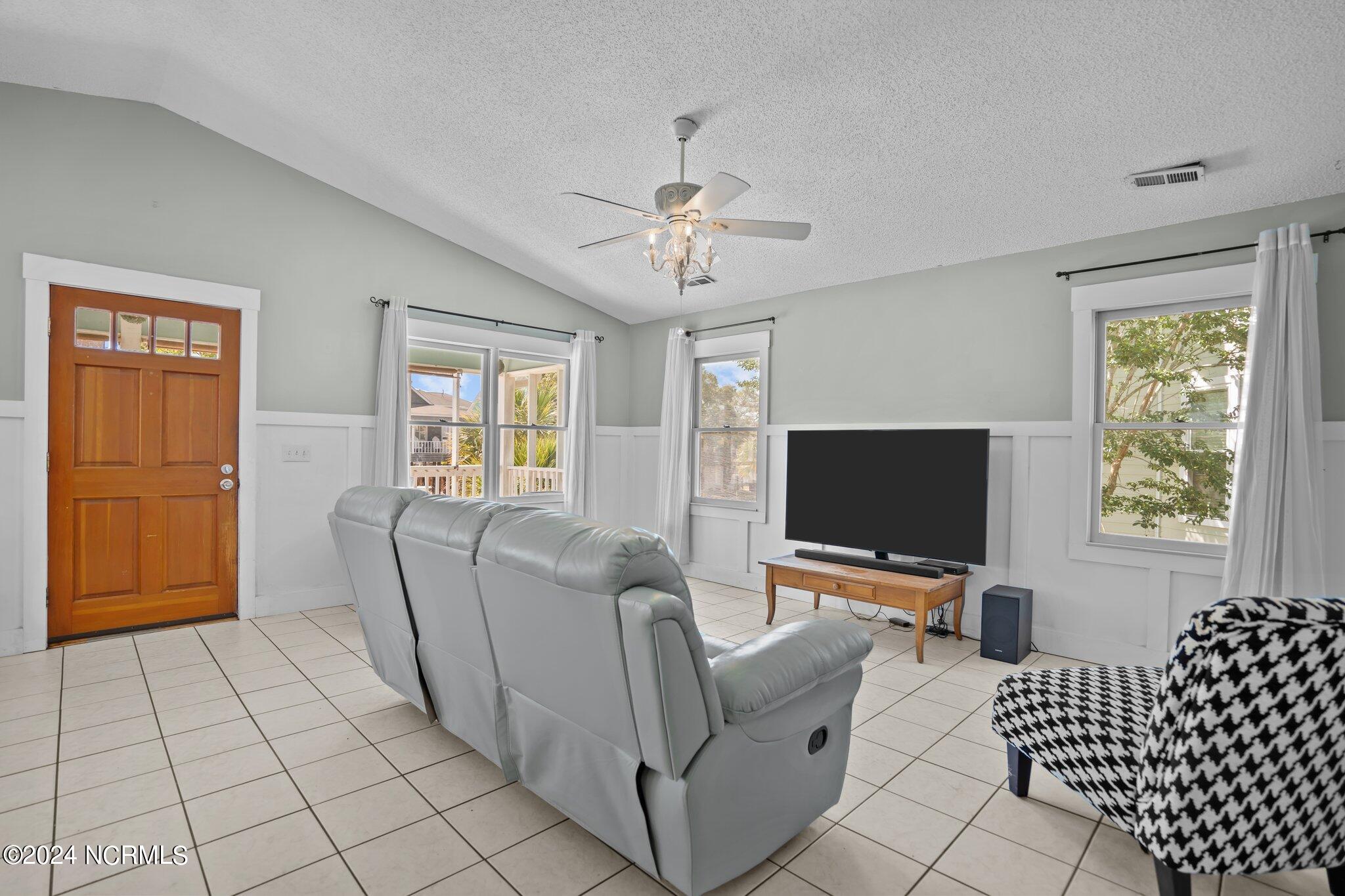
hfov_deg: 96.7
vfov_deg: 73.7
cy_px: 448
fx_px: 598
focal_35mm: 16
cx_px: 672
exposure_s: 1/15
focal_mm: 16
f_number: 4
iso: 320
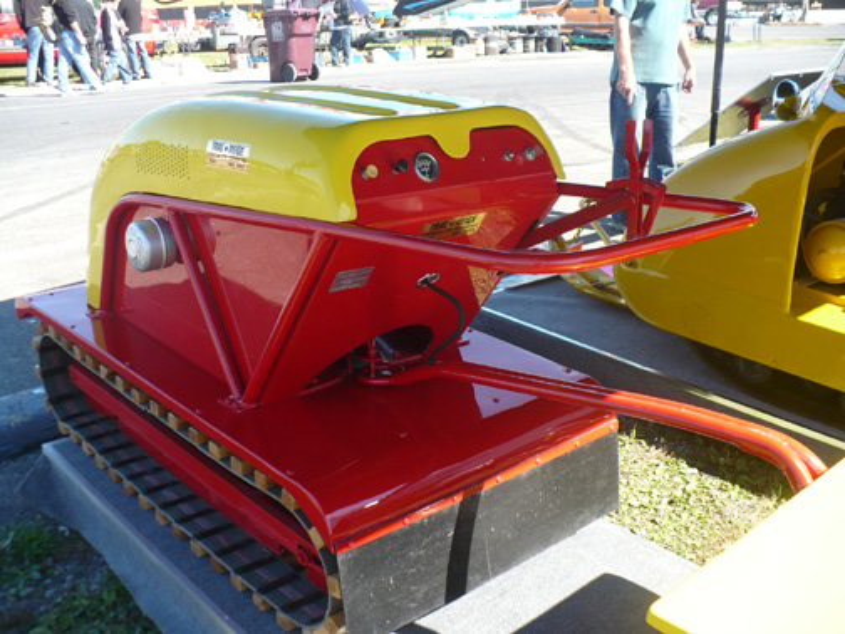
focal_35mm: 37
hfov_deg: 50.1
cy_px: 317
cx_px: 422
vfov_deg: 38.7
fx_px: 903
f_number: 2.8
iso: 100
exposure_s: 1/250
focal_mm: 6.1
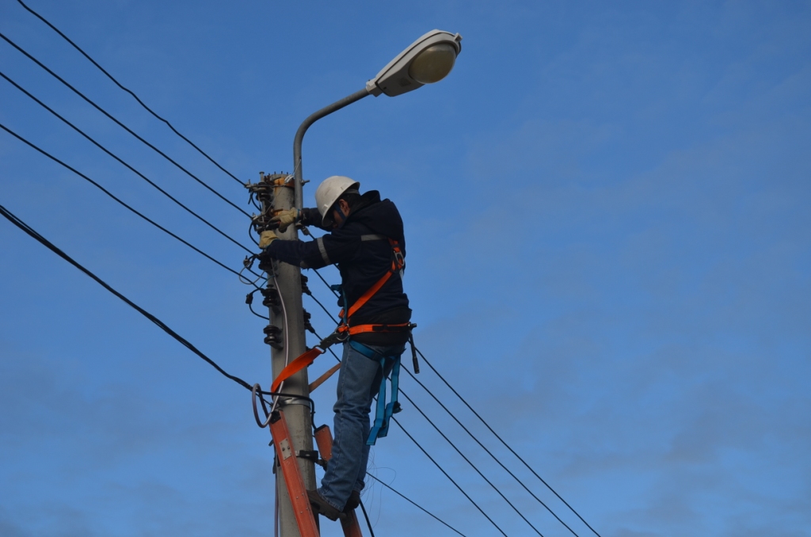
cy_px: 268
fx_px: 1753
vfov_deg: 17.4
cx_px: 406
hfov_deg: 26.0
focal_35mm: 78
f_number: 8
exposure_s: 1/250
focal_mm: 52
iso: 180
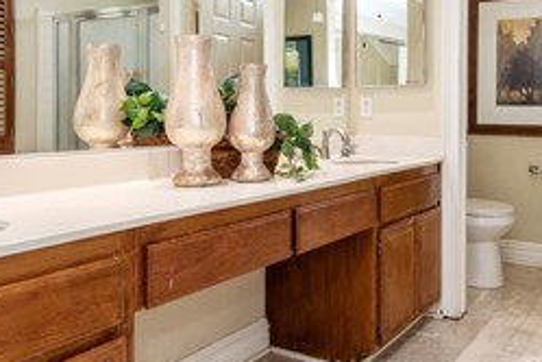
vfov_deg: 36.4
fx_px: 542
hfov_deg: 52.3
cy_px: 110
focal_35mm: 36
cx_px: 355
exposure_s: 1/100
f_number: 5
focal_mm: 14
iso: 800
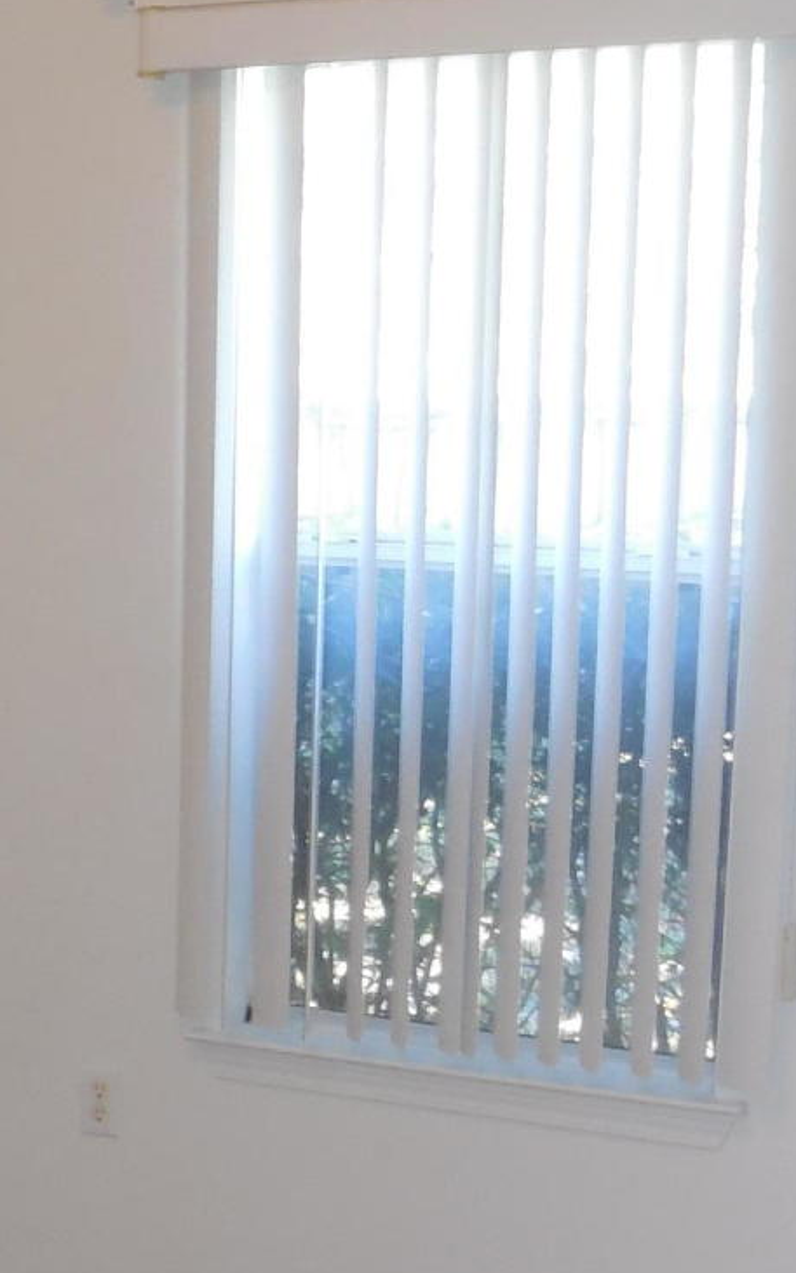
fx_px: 3019
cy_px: 881
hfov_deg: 14.7
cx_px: -61
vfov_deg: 23.7
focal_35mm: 87
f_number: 3.8
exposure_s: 1/25
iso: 360
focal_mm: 5.3
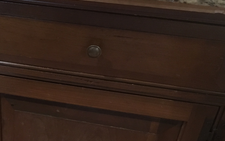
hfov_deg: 28.0
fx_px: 429
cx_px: 13
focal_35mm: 70
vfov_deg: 18.2
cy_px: 133
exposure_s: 1/15
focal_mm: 4.15
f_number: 2.2
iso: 500
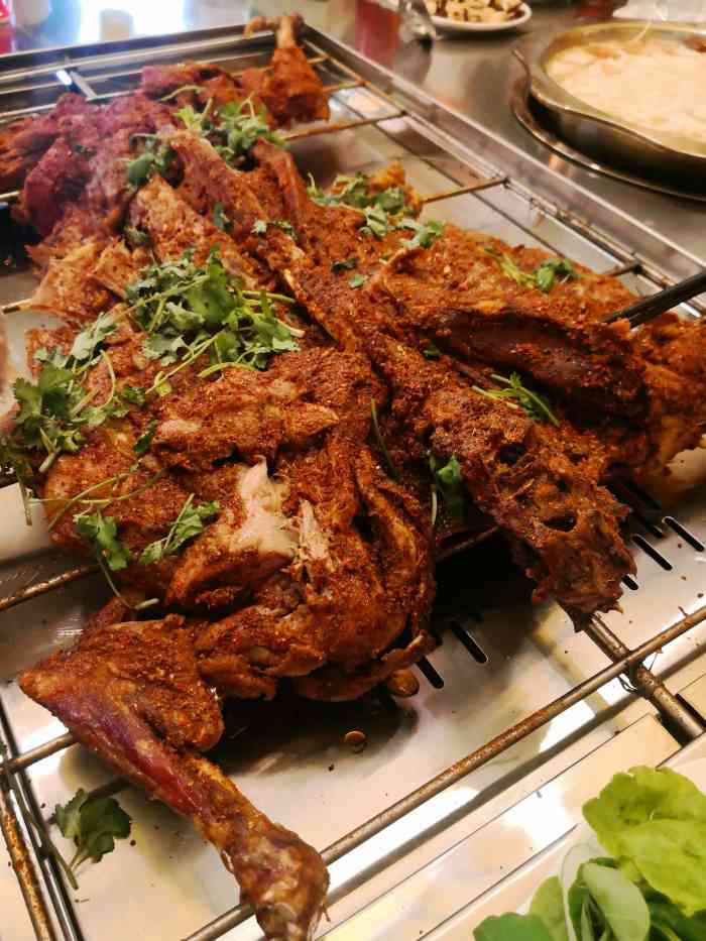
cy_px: 470
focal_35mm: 27
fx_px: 734
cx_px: 353
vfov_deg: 65.3
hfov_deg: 51.4
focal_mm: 3.95
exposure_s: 1/100
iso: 400
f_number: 1.6
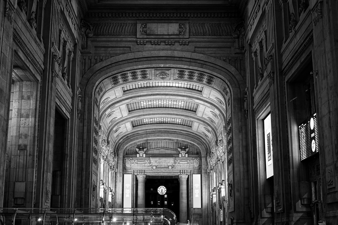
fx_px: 498
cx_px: 169
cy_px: 112
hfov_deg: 37.5
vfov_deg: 25.5
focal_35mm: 53
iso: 200
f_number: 2
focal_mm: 35
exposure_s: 1/18
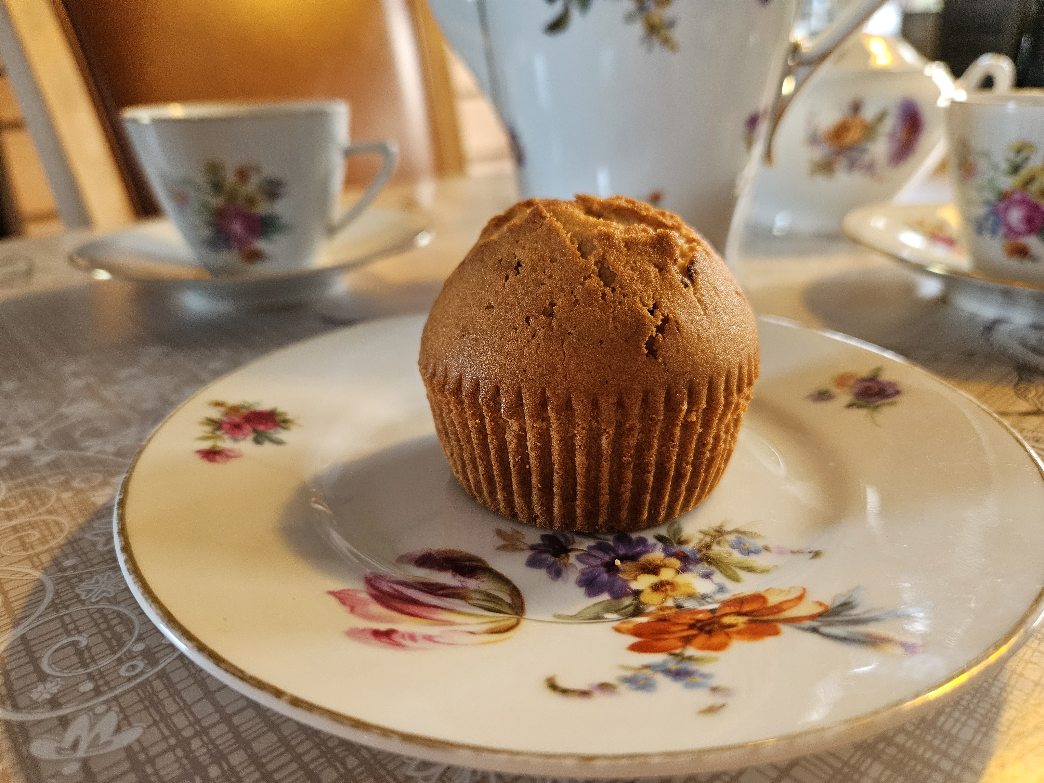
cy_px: 392
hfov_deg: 73.9
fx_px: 694
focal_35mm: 23
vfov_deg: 58.9
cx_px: 522
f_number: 1.8
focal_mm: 5.4
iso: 400
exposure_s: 1/100
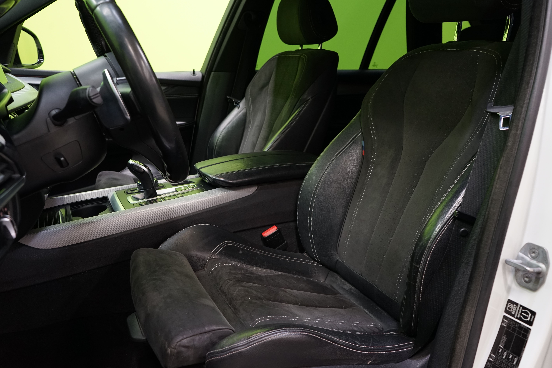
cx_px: 276
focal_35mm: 31
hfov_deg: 60.3
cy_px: 184
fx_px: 475
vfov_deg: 42.3
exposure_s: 1/15
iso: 1250
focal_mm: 31
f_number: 5.6
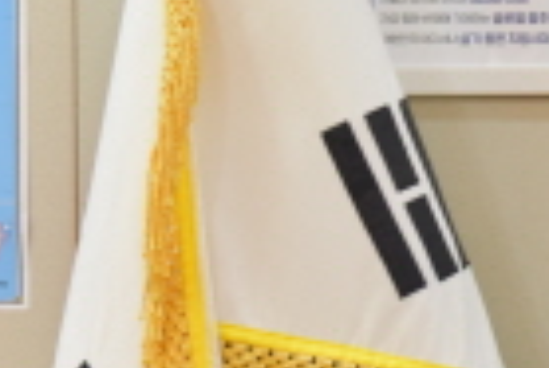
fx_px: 2900
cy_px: 75
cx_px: 1074
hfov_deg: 10.1
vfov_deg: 7.2
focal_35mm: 190
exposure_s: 1/50
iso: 800
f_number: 4.5
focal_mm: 44
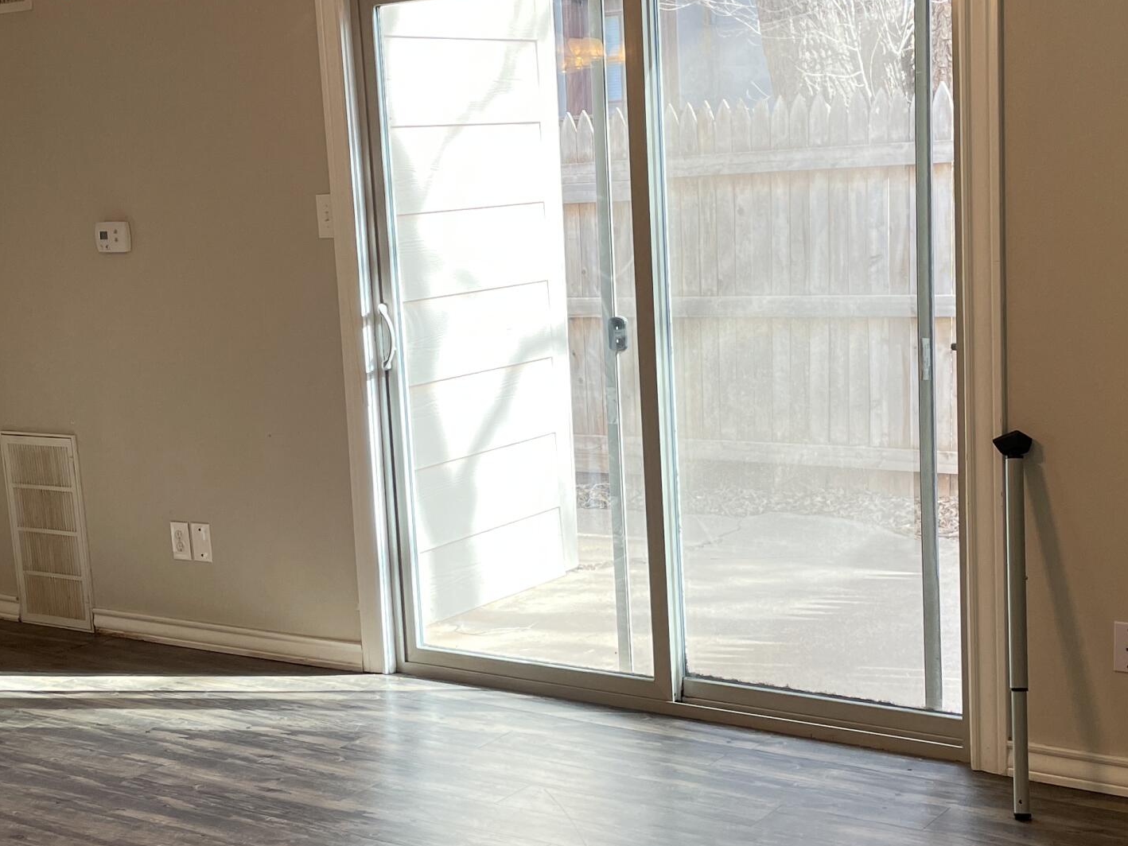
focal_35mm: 55
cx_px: 542
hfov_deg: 34.9
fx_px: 1793
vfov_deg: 26.5
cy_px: 480
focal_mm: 4.2
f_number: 1.6
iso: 50
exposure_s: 1/120
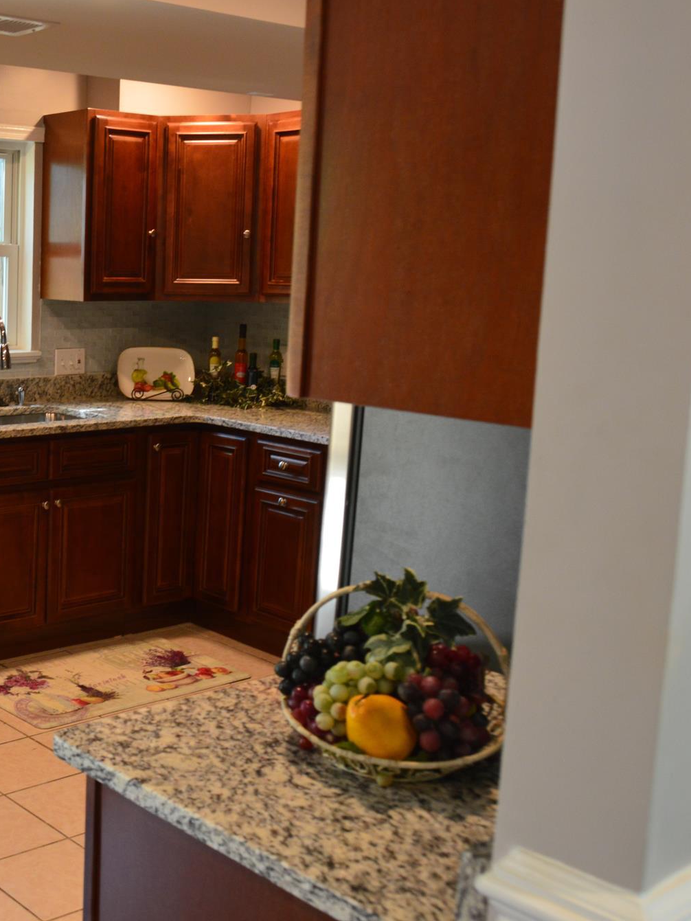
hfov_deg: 30.5
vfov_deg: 42.9
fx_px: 1171
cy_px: 454
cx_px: -7
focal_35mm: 44
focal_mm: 20
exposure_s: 1/15
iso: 640
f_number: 6.3
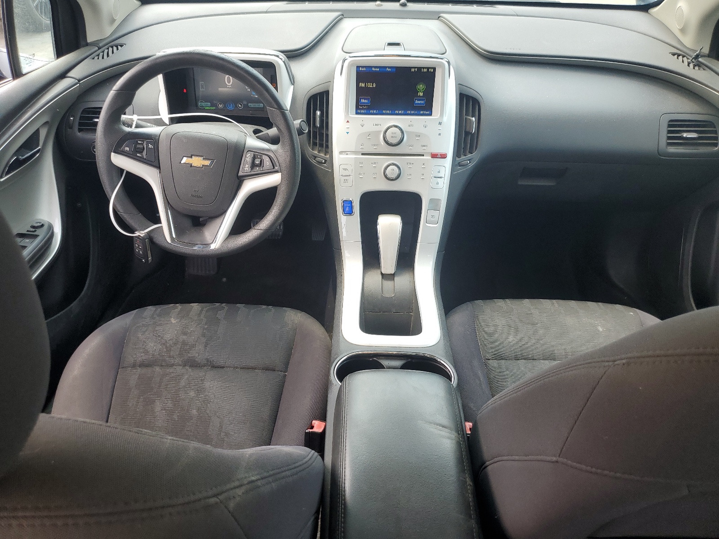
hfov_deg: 67.3
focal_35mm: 26
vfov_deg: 53.1
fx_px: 540
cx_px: 360
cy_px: 270
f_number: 1.5
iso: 50
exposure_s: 1/238
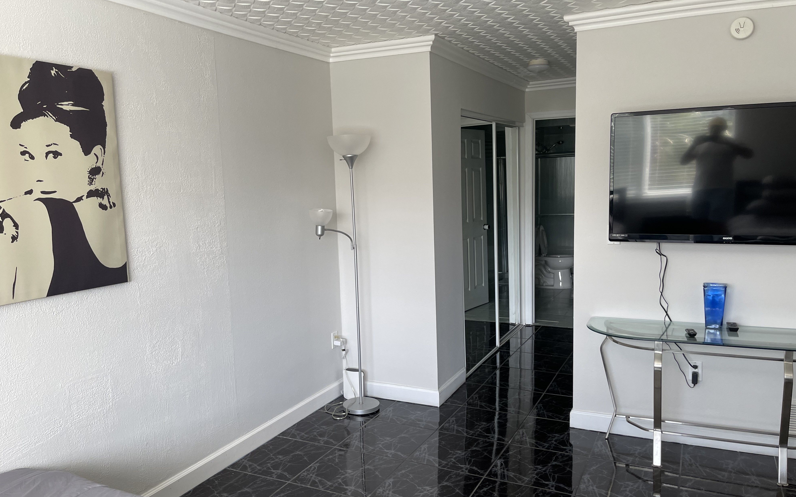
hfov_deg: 68.4
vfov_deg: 46.0
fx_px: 586
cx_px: 391
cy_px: 268
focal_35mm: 27
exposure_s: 1/121
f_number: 1.6
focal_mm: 5.1
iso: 64
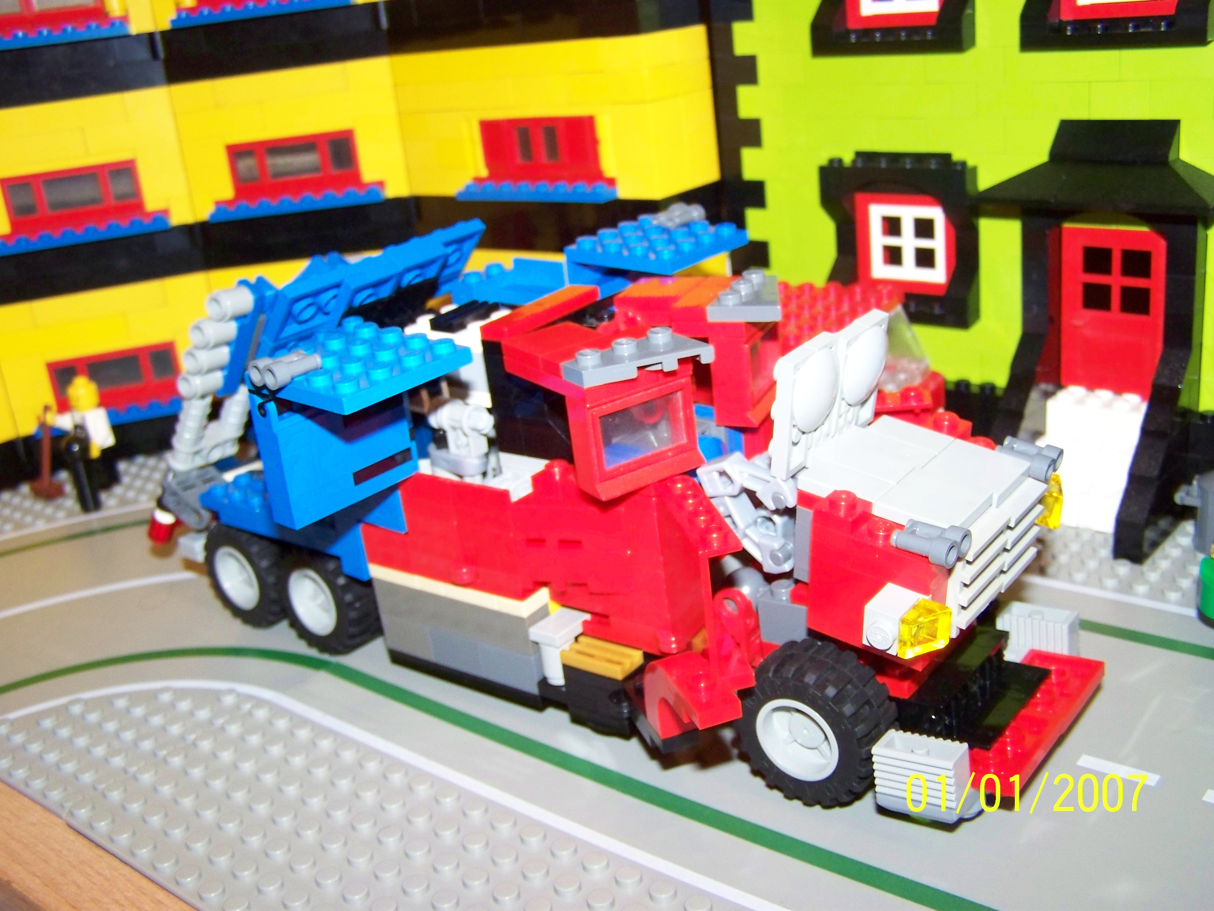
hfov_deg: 49.0
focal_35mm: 38
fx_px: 1333
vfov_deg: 37.7
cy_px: 456
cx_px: 607
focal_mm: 6.3
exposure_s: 1/30
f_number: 2.8
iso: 200
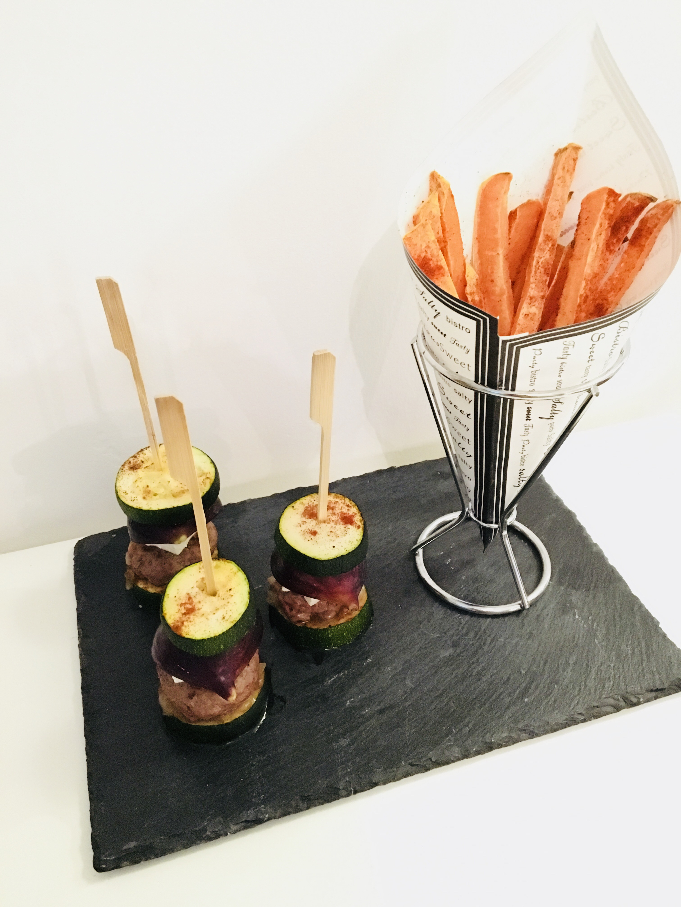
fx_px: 761
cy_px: 454
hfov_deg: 48.2
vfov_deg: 61.7
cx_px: 340
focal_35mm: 29
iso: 1000
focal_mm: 4.15
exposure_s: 1/17
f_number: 2.2
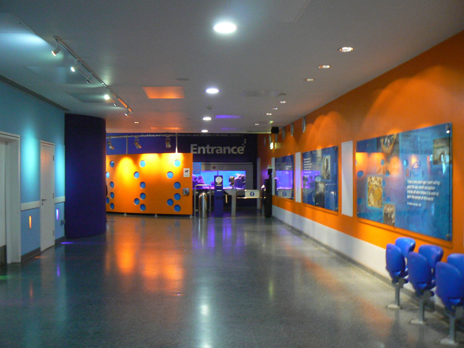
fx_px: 483
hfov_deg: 51.4
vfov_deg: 39.7
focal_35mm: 36
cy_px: 174
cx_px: 232
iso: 200
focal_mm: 6
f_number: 2.8
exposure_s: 1/10
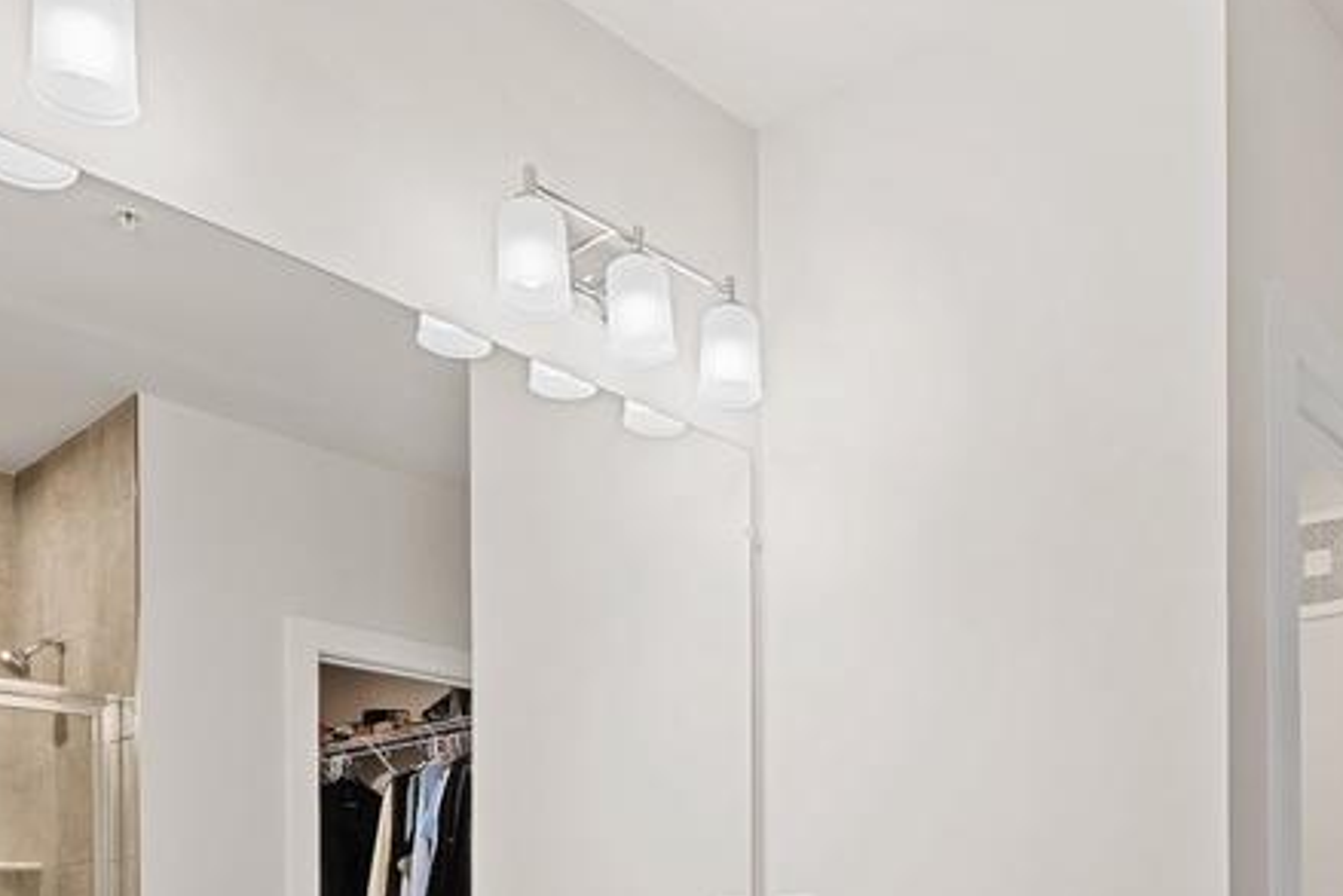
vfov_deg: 34.0
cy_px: 928
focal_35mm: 35
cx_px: 844
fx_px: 1306
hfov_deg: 53.8
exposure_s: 1/1.25
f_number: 9
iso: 100
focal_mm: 10
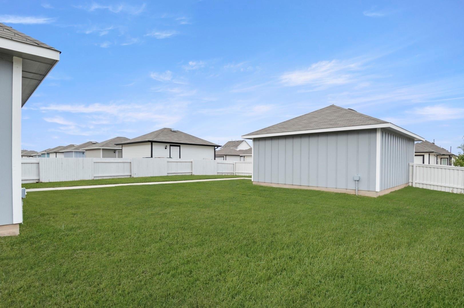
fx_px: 464
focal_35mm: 36
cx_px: 232
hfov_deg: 53.2
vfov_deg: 36.8
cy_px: 154
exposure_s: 1/320
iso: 400
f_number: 8
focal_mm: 24
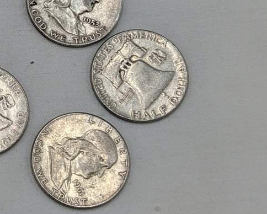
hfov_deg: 12.3
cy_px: 57
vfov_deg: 10.4
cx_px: -130
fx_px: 1178
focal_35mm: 149
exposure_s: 1/477
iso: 20
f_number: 1.68
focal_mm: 6.9
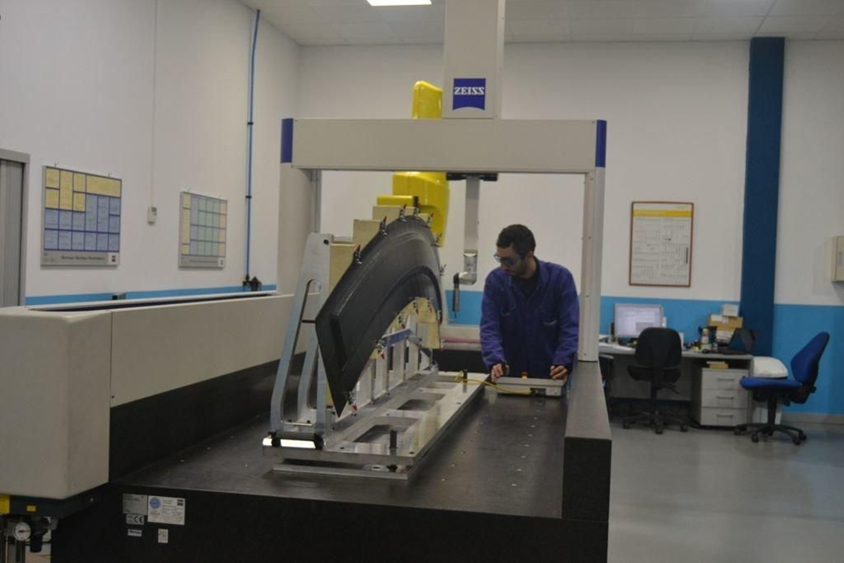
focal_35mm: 39
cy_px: 282
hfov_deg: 49.5
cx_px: 422
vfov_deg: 34.2
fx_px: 914
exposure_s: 1/80
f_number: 4
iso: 800
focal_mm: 26
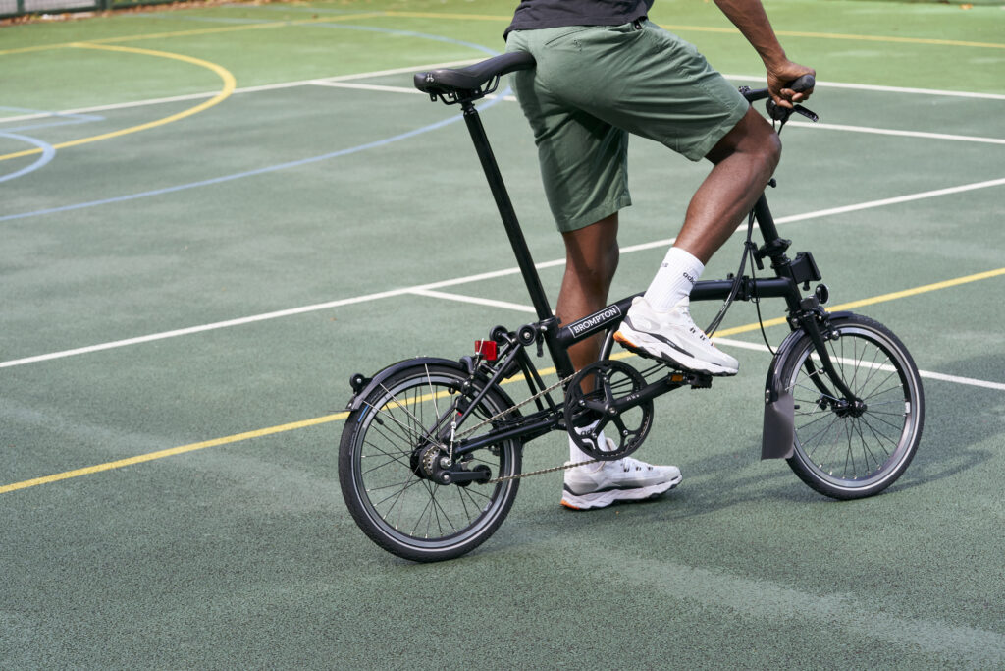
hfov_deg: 20.0
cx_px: 502
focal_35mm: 102
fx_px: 2848
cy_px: 336
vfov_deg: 13.4
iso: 400
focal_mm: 102
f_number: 7.1
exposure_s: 1/400
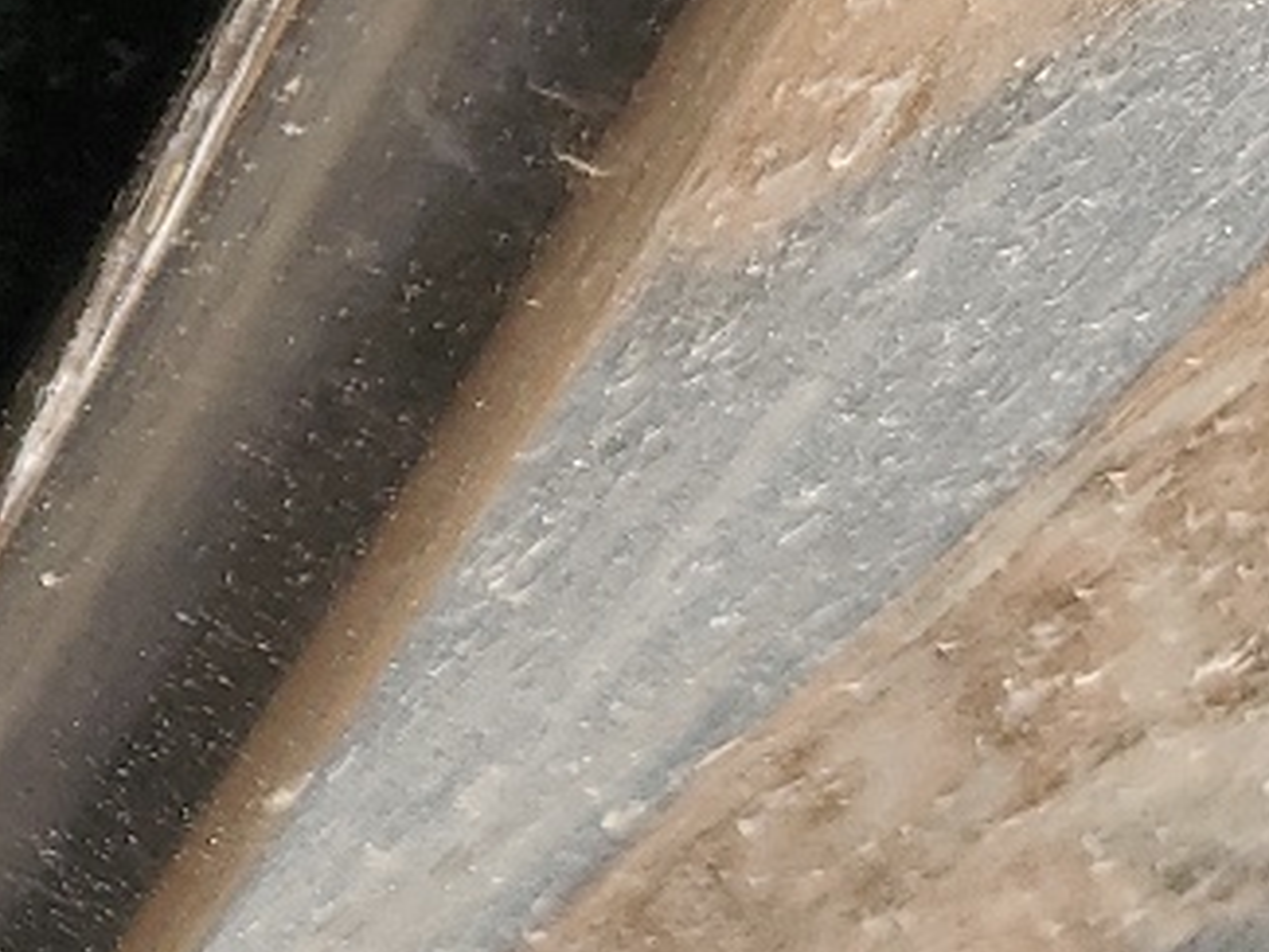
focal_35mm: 128
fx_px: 4694
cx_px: -1644
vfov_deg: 11.4
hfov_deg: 12.5
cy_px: -203
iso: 50
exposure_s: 1/172
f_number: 1.5
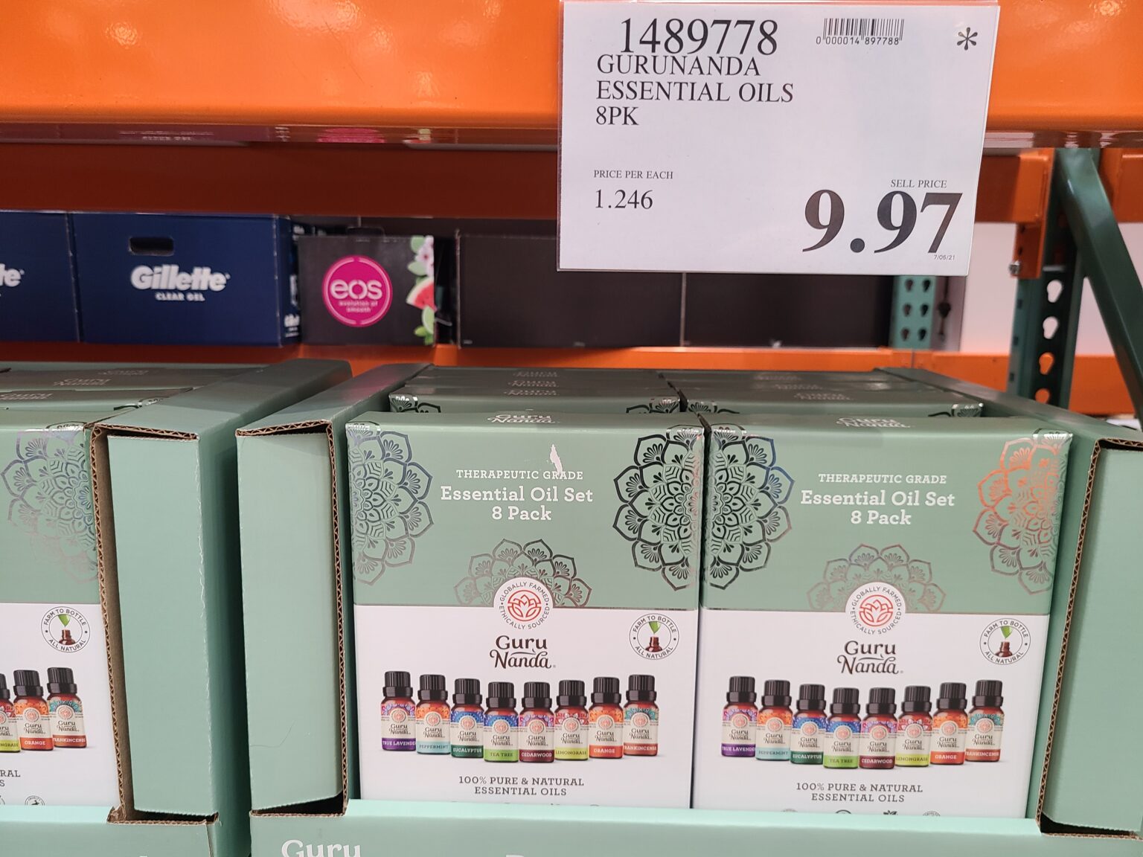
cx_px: 572
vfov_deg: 53.1
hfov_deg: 67.3
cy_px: 428
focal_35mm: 26
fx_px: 859
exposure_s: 1/60
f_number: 1.8
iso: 100
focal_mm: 5.4
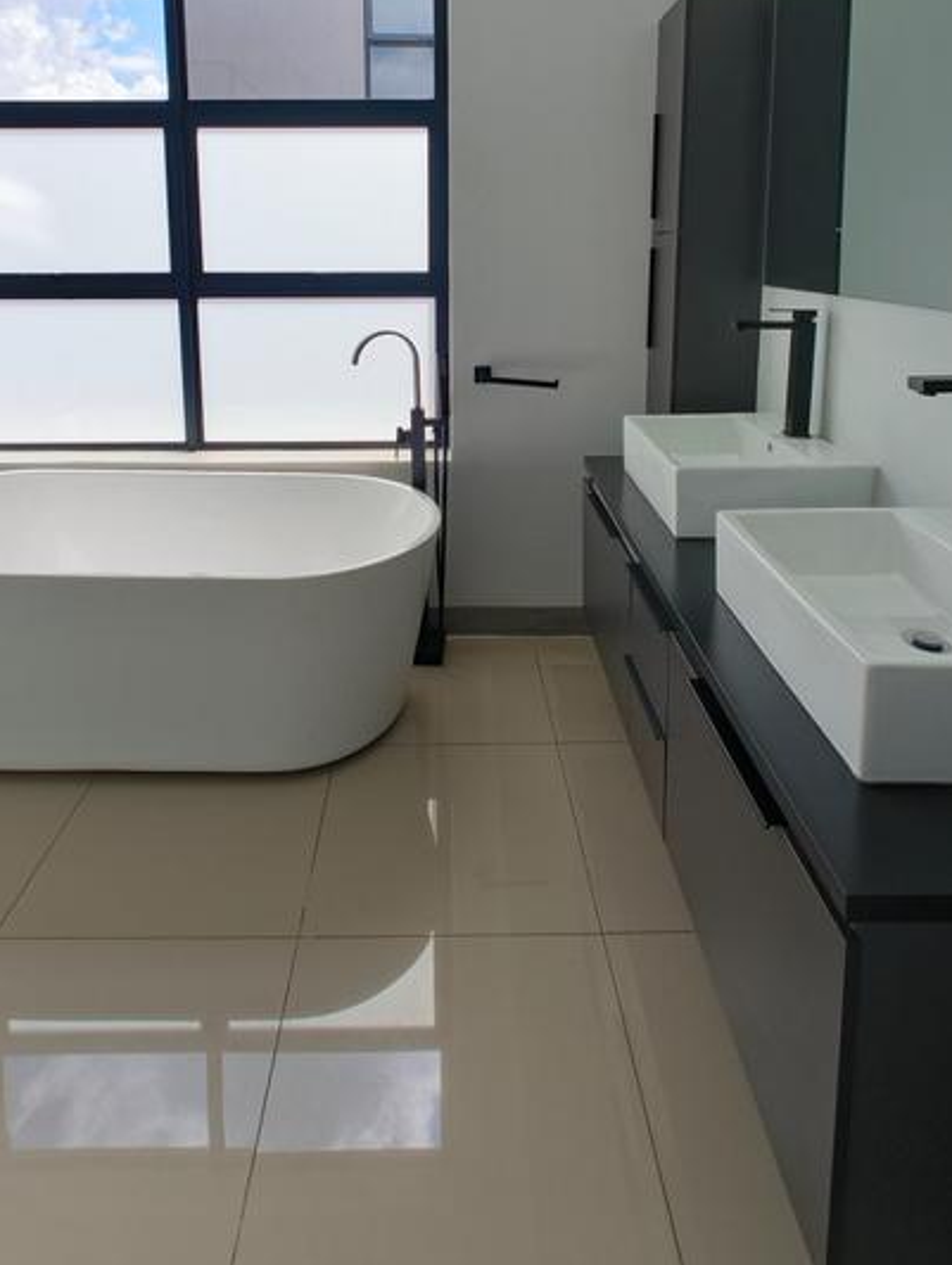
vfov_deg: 74.8
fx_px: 769
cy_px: 361
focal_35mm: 21
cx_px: 446
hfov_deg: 63.5
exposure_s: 1/100
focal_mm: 2.15
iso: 186
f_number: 2.2
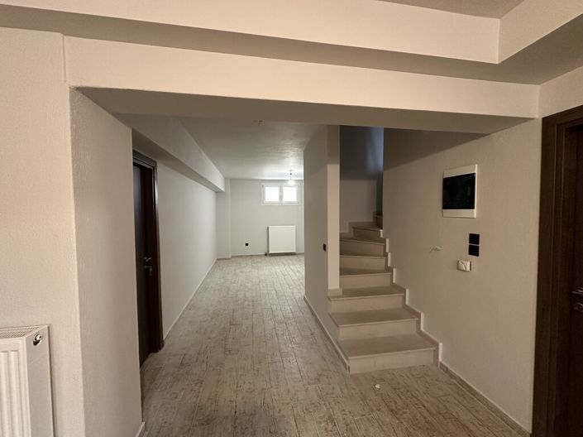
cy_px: 218
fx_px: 236
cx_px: 292
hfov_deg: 102.1
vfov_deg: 85.6
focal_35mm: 14
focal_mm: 2.22
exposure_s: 1/50
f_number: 2.2
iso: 400
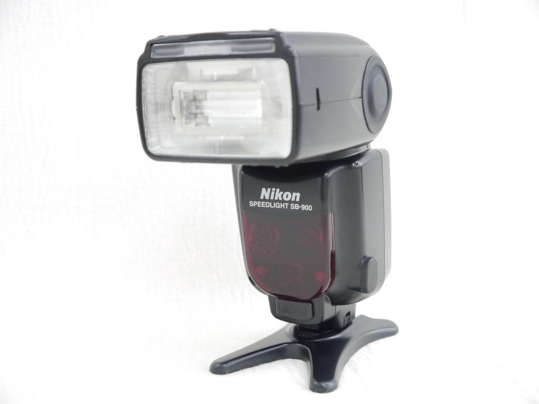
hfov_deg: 38.2
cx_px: 270
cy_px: 202
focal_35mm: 50
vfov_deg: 29.1
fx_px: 779
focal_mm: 25
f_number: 4.6
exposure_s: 1/100
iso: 1600
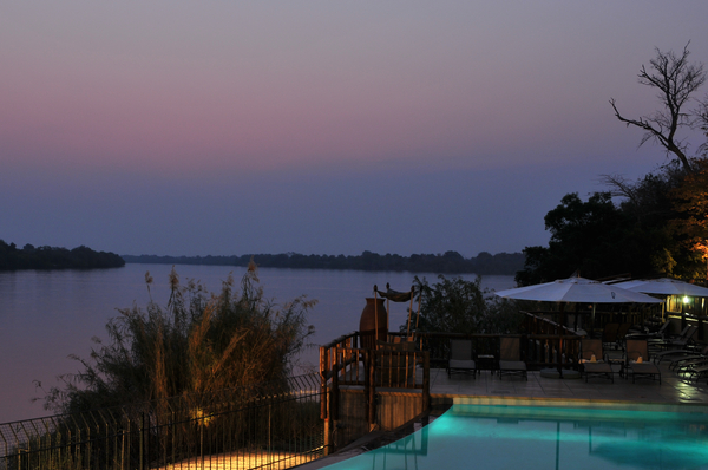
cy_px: 286
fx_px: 942
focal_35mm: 48
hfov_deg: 41.0
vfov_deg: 27.9
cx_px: 284
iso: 200
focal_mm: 24
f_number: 6.7
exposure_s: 3
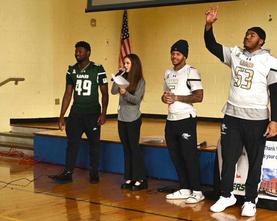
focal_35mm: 80
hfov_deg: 23.8
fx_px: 656
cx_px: 149
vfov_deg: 19.2
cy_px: 110
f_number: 20
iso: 5000
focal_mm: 70
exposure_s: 1/80
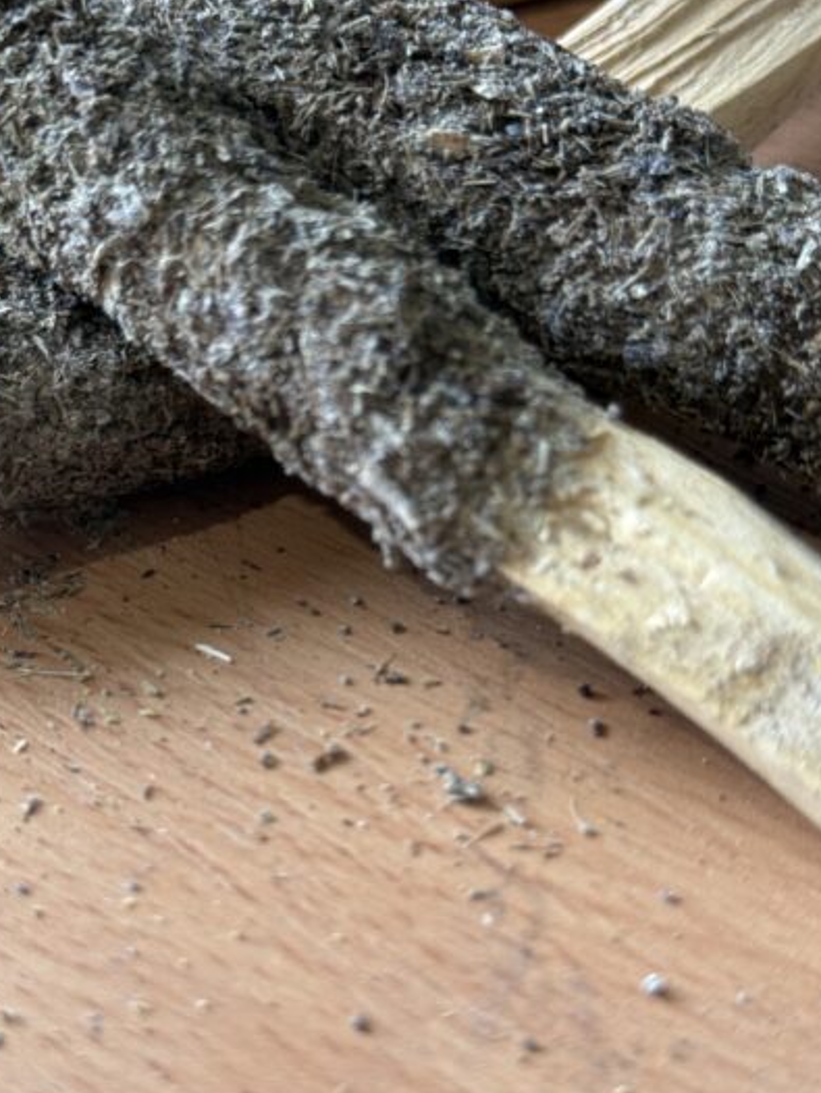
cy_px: 484
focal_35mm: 73
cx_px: 328
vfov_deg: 26.6
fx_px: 2307
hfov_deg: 20.2
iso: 100
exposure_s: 1/50
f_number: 1.78
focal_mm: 6.76
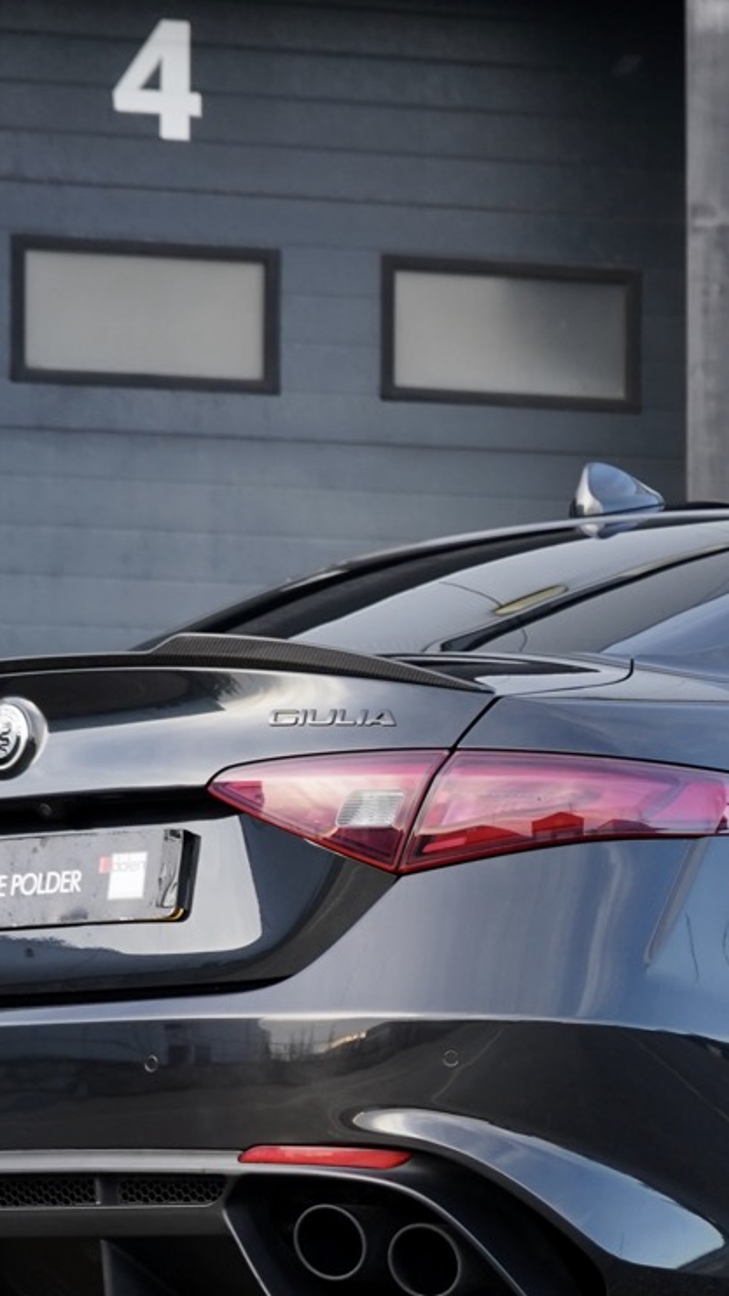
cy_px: 1071
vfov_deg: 11.5
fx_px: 6431
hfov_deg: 6.4
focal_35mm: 187
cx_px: 998
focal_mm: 69
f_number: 5.6
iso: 500
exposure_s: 1/160
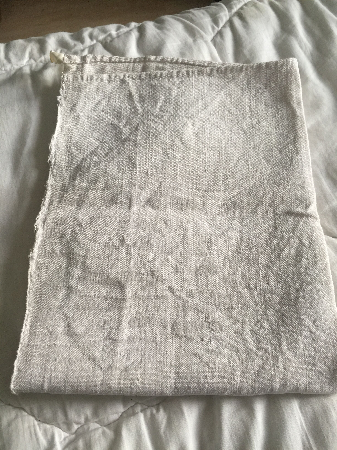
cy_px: 225
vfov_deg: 61.7
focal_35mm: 29
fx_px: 376
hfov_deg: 48.2
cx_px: 168
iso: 50
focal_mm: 4.15
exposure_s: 1/17
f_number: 2.2
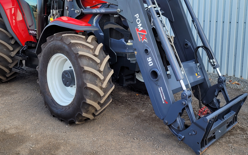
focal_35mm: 38
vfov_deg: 33.0
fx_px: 257
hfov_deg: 51.5
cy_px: 40
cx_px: 127
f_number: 1.8
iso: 40
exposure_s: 1/384
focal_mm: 5.4
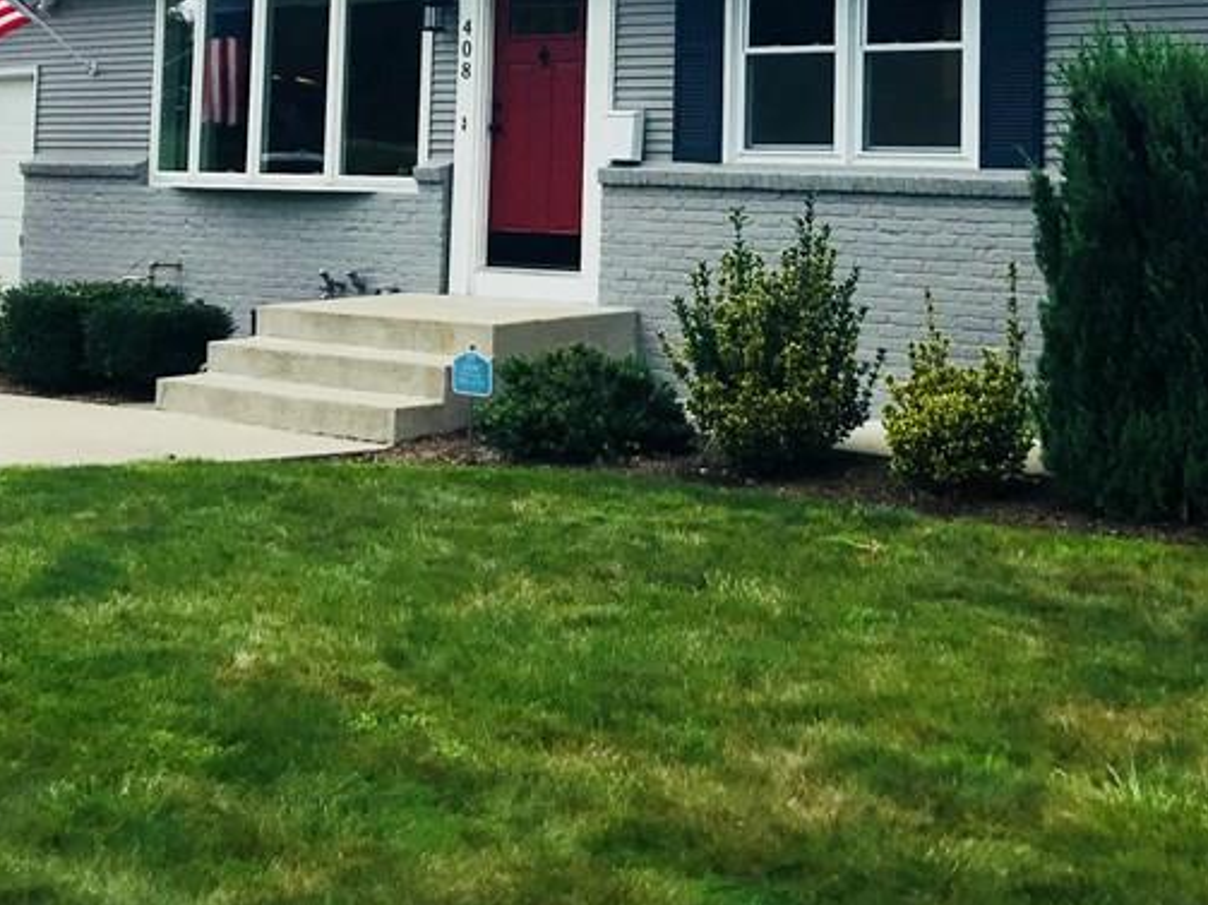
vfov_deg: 24.6
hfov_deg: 33.6
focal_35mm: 57
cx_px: 761
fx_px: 1989
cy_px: 26
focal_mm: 3.99
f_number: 1.8
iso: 20
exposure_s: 1/812
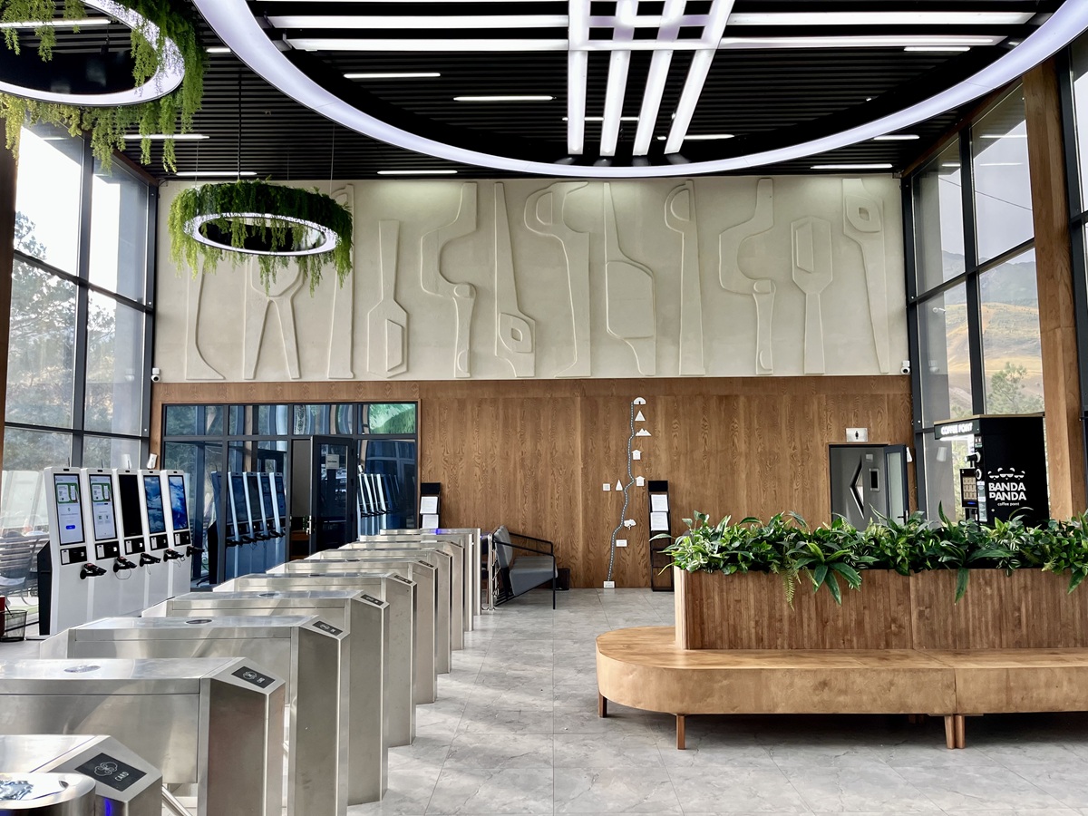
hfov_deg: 67.3
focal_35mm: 26
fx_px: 817
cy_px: 408
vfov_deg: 53.1
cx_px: 544
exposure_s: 1/100
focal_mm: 5.1
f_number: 1.6
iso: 100
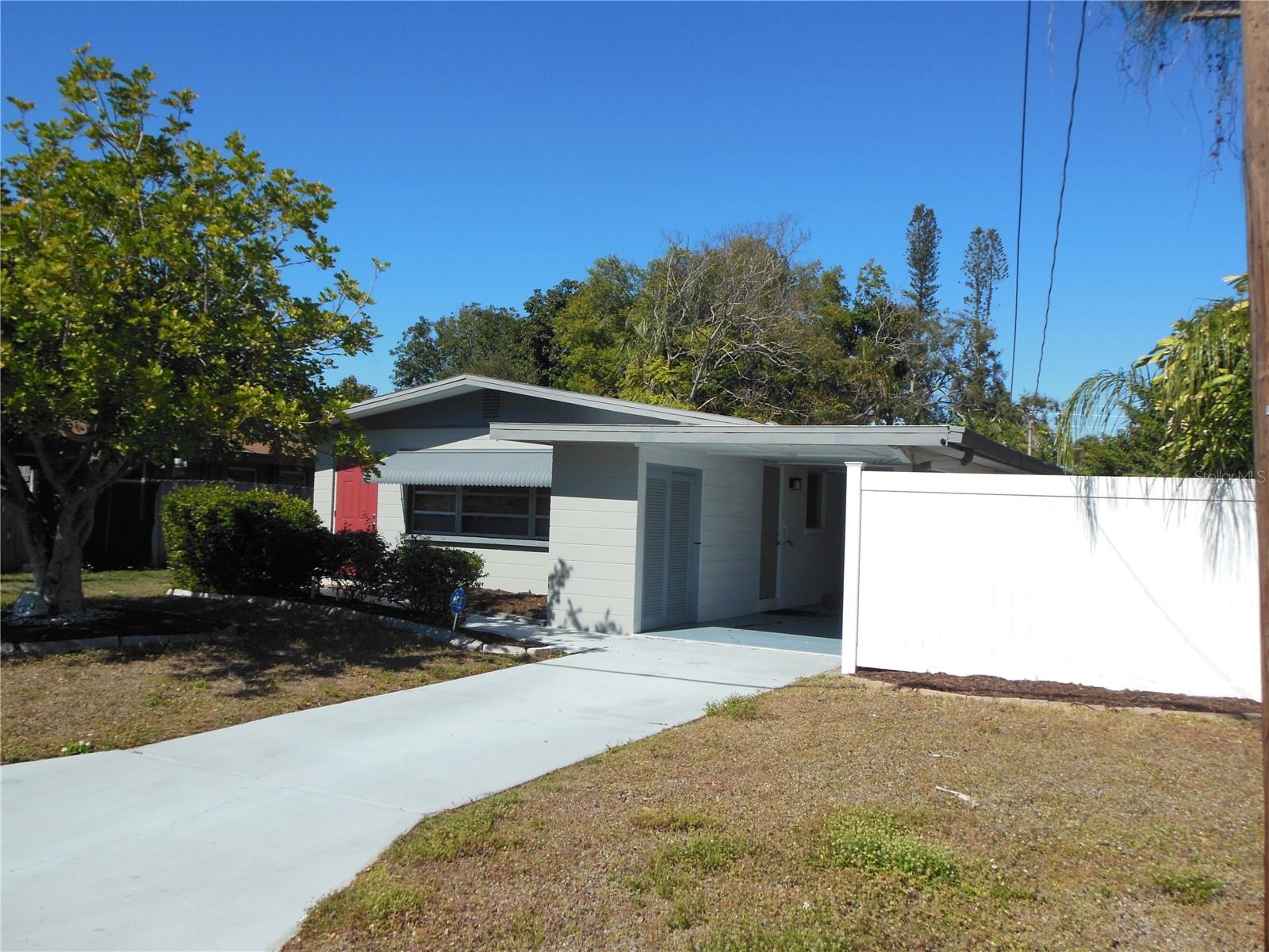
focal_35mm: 29
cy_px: 476
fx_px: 1063
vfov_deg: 48.2
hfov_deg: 61.7
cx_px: 634
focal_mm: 5.2
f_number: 3.3
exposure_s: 1/2000
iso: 125
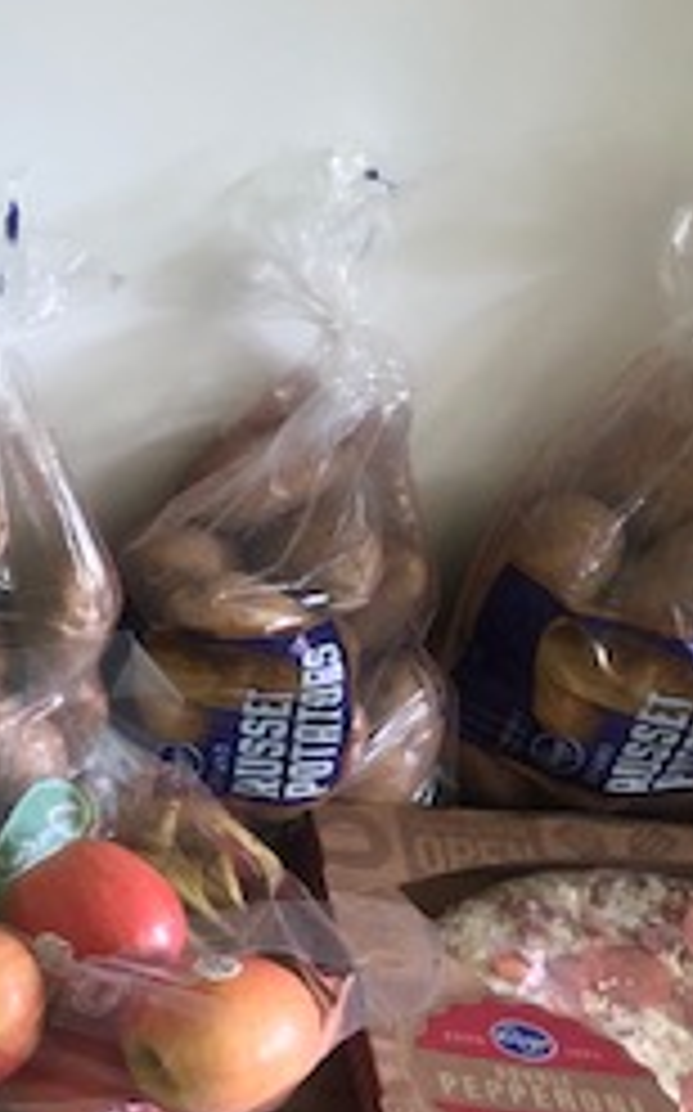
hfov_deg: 14.9
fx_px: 2331
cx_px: -531
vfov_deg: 26.8
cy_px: 635
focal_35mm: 77
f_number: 1.8
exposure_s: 1/15
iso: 50
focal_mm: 3.99
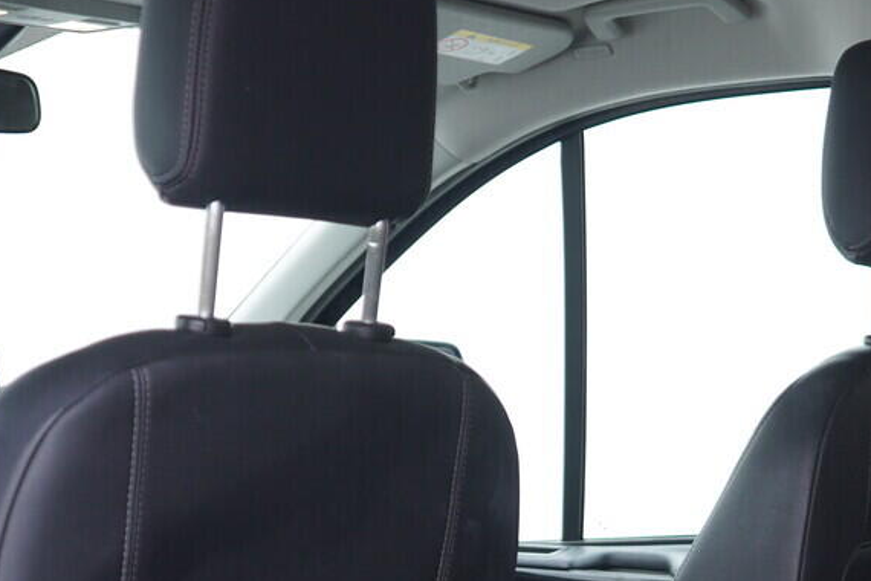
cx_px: 616
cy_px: 650
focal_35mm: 91
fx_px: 2202
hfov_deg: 22.2
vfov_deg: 14.6
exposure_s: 1/40
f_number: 2.8
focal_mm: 24
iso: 200
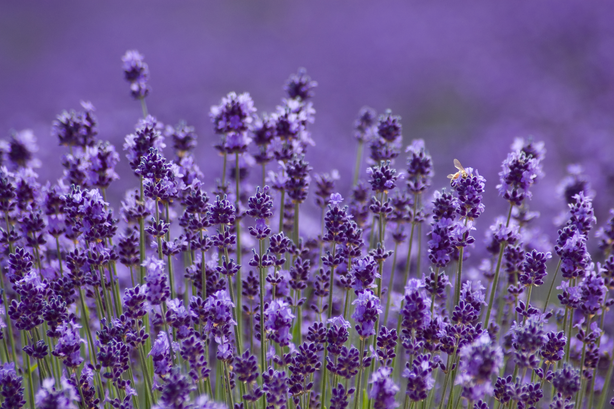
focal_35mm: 315
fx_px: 5368
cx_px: 307
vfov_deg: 4.4
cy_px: 204
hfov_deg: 6.5
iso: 200
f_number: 5.6
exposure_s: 1/400
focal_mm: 210
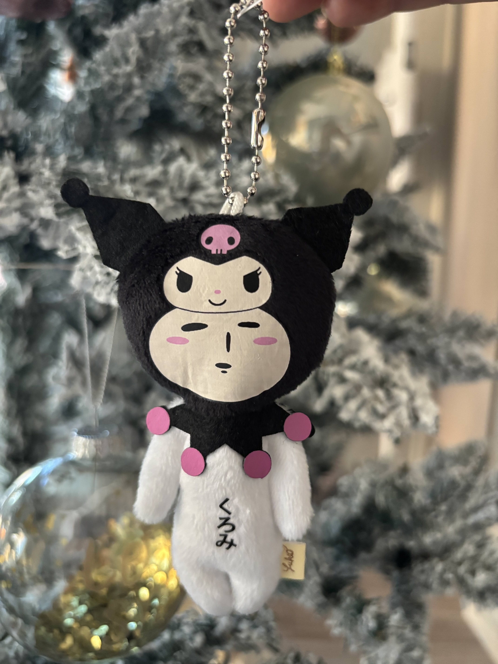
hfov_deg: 53.1
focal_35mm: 26
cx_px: 249
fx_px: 499
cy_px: 332
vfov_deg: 67.3
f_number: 1.6
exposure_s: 1/58
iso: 500
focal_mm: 5.96
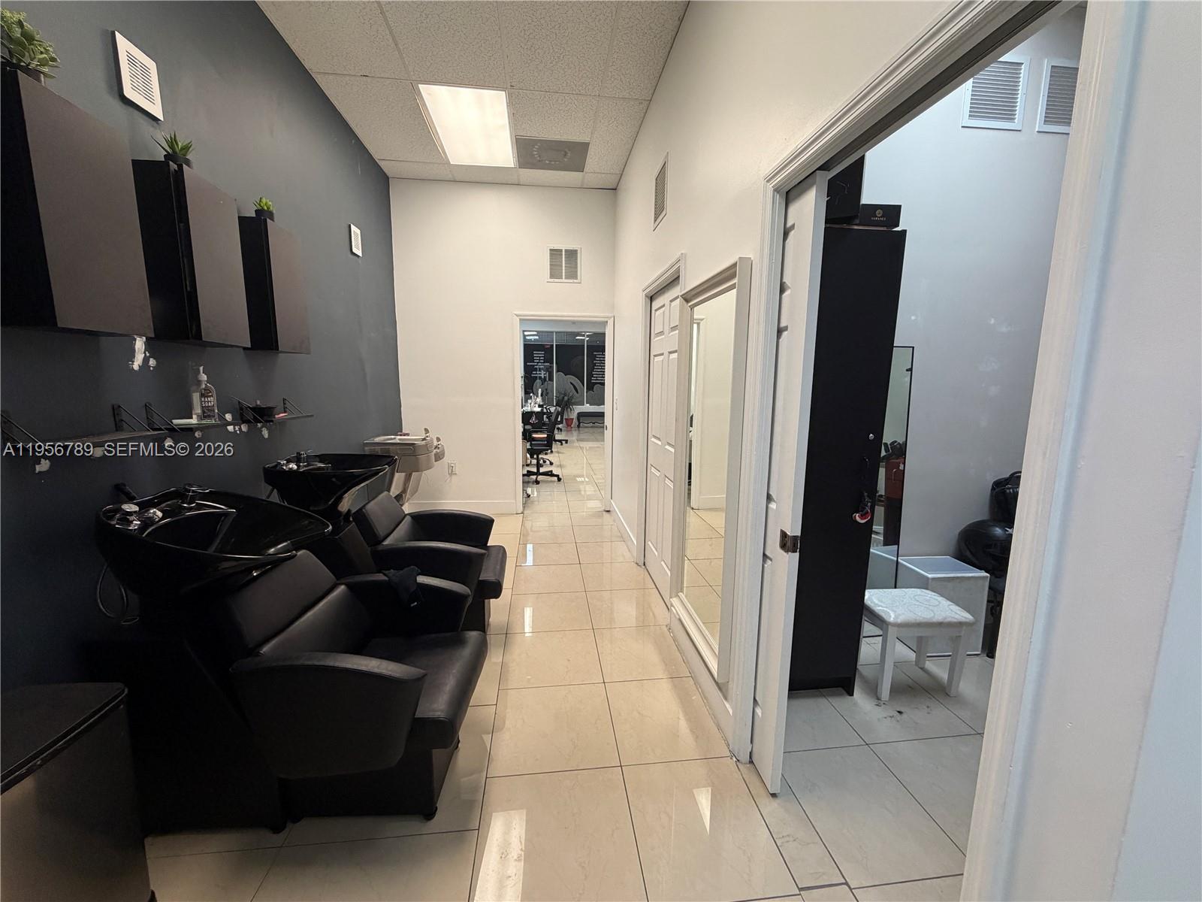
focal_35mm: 14
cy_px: 451
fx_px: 486
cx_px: 601
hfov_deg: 102.1
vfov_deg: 85.7
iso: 250
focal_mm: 2.22
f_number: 2.2
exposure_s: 1/120
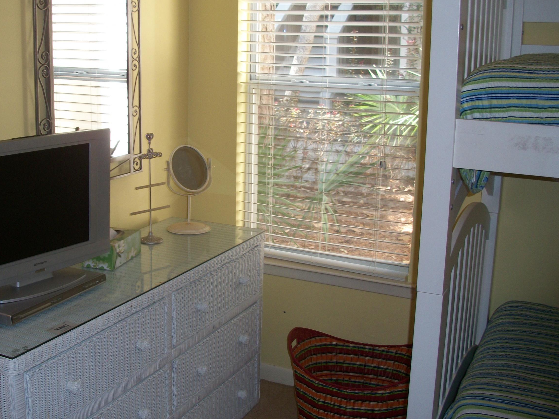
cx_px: 201
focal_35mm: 46
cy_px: 194
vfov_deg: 31.5
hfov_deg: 40.9
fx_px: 743
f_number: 3.1
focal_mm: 6.3
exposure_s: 1/30
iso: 80
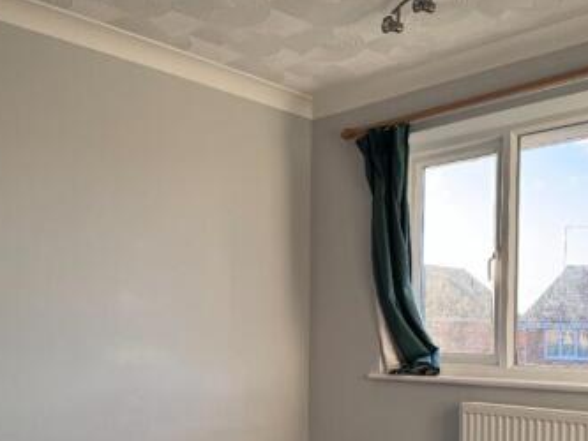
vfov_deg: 33.6
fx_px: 714
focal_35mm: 42
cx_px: 290
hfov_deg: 44.8
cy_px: 336
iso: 64
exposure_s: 1/196
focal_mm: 6.76
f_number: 1.78
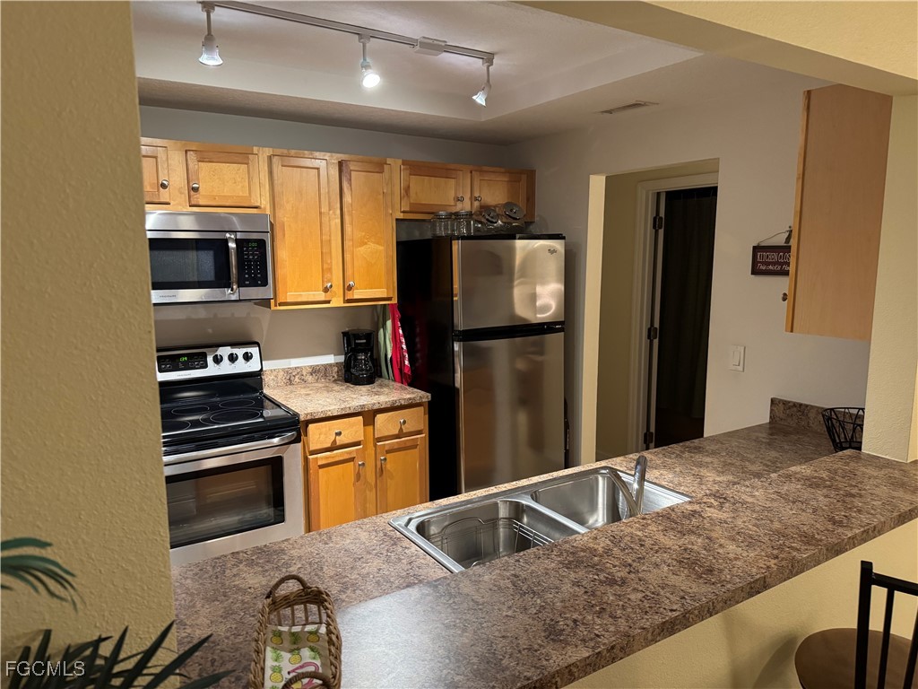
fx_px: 636
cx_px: 459
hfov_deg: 71.6
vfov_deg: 56.8
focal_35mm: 24
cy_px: 344
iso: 640
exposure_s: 1/40
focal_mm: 6.76
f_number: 1.78
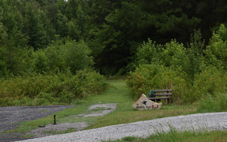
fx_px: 668
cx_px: 114
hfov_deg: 19.3
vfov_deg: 12.1
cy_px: 72
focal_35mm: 108
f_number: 8
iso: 500
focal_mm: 70
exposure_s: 1/500
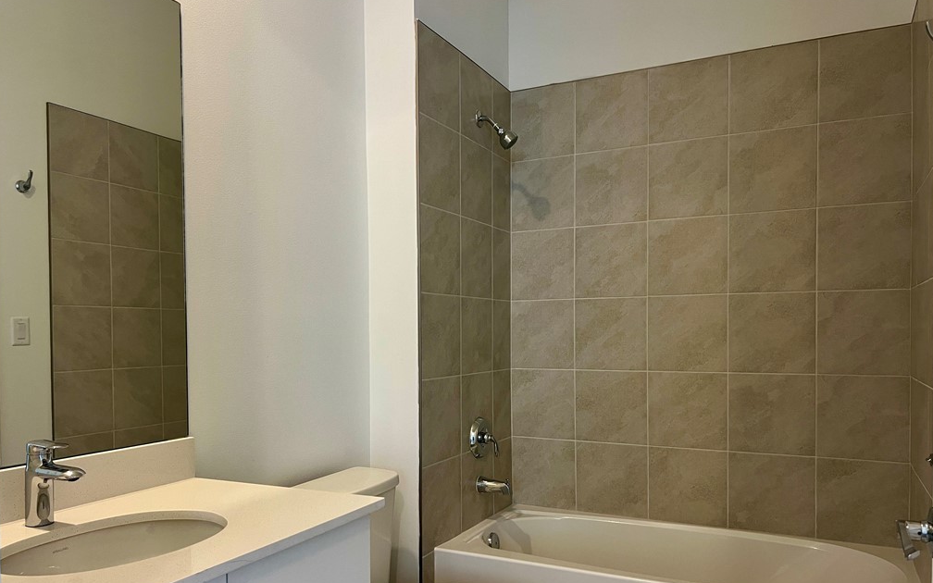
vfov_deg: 44.4
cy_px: 342
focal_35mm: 28
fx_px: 712
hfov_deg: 66.5
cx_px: 466
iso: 100
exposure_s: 1/60
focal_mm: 5.7
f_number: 1.5
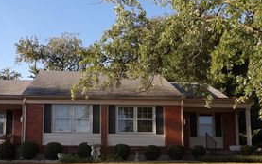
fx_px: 328
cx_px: 103
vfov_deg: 27.5
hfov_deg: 43.3
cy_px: 126
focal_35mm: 46
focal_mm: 4.3
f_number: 3.2
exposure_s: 1/361
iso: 100
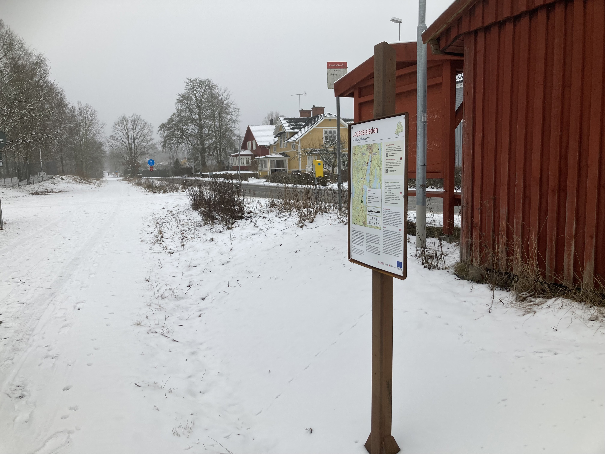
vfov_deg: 49.7
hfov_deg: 63.4
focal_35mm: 28
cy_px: 227
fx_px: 489
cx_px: 302
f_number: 1.8
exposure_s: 1/242
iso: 20
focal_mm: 3.99
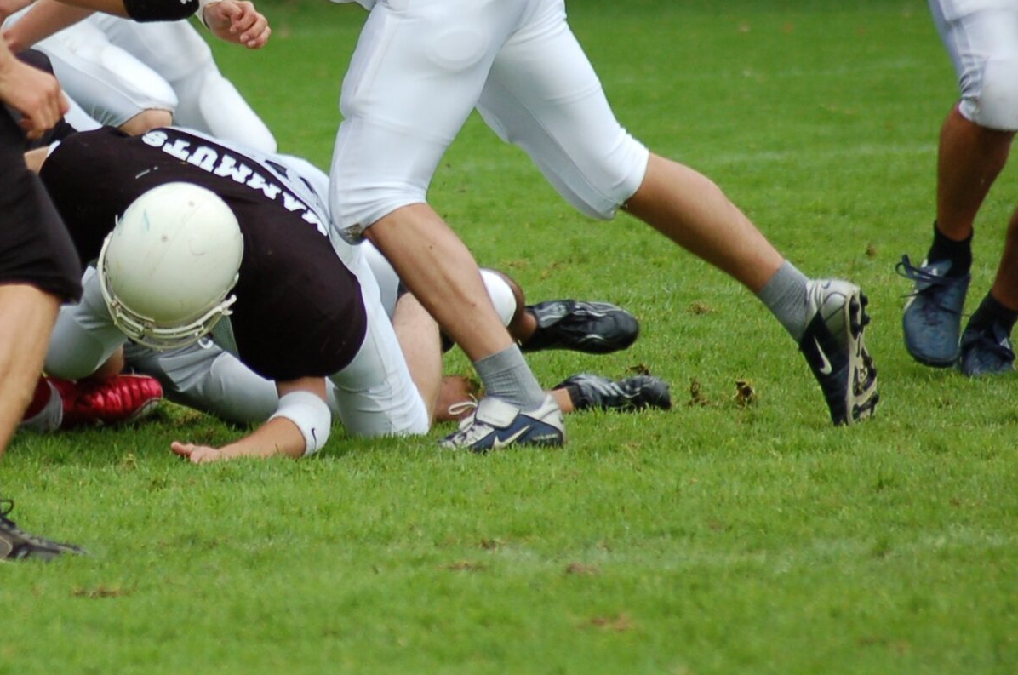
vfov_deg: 2.3
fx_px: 17135
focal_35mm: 607
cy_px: 139
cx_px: 165
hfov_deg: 3.4
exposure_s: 1/500
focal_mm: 220
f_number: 5.3
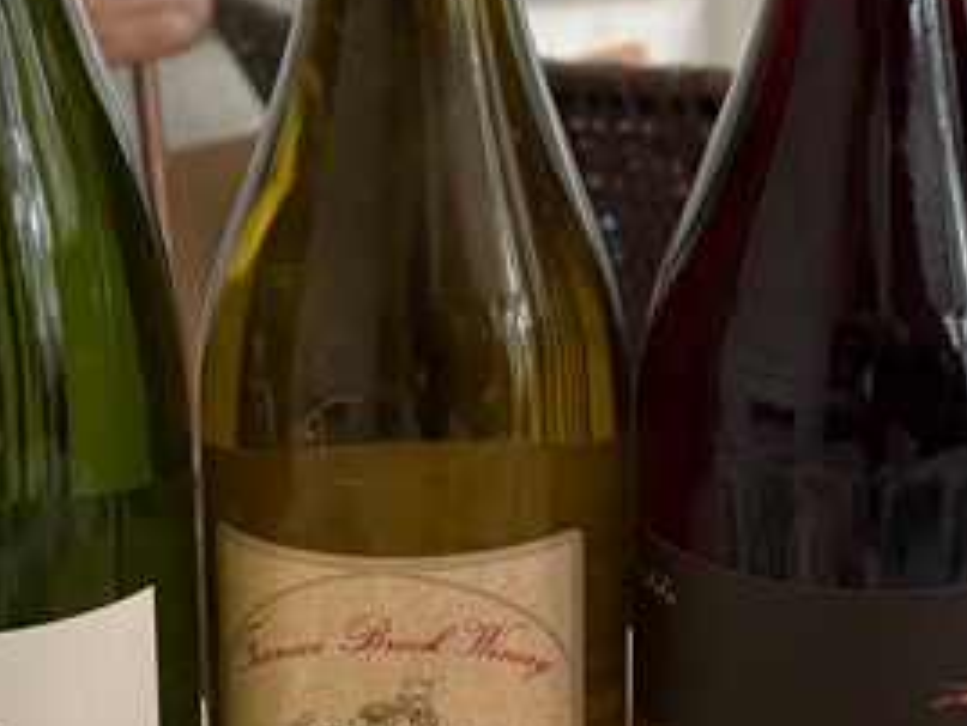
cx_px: 629
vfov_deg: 16.9
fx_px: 2431
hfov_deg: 22.4
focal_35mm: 87
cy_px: 235
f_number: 1.6
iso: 320
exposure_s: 1/60
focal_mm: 5.96
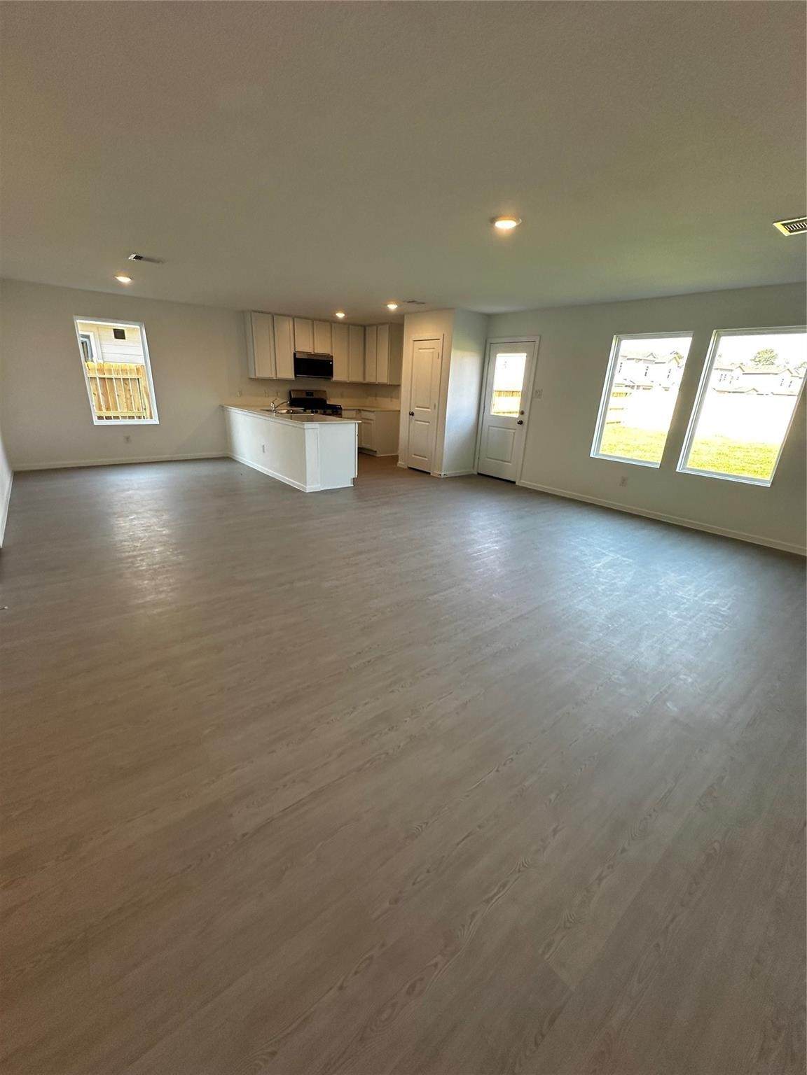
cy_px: 538
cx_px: 404
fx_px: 435
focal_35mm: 14
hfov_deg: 85.7
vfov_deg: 102.1
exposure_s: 1/120
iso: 125
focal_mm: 2.22
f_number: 2.2
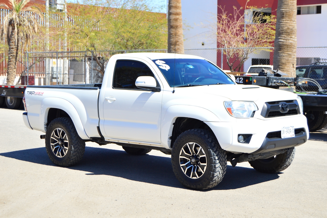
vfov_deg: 20.1
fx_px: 613
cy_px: 109
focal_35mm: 68
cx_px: 164
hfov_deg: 29.9
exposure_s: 1/400
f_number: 7.1
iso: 200
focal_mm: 45
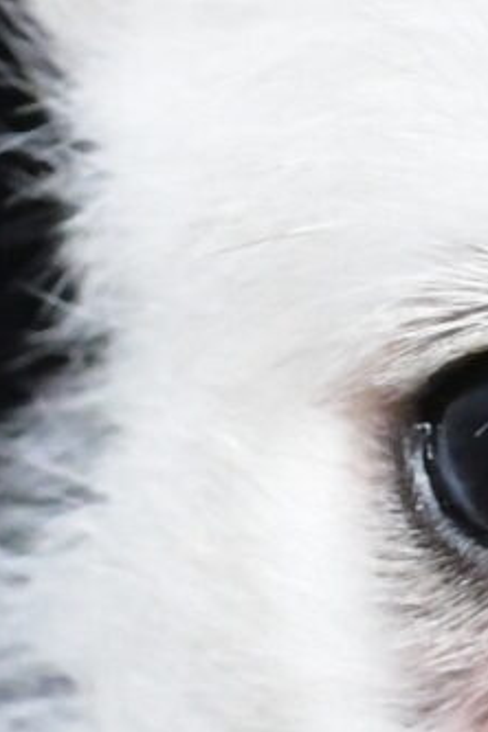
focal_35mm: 323
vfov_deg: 6.2
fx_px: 6567
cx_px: 905
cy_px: 1334
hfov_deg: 4.2
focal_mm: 28
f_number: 9
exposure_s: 1/800
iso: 6400
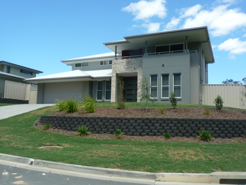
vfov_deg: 44.2
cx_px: 123
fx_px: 227
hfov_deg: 56.8
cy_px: 92
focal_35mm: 32
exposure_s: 1/500
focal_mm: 5.2
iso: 100
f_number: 3.5
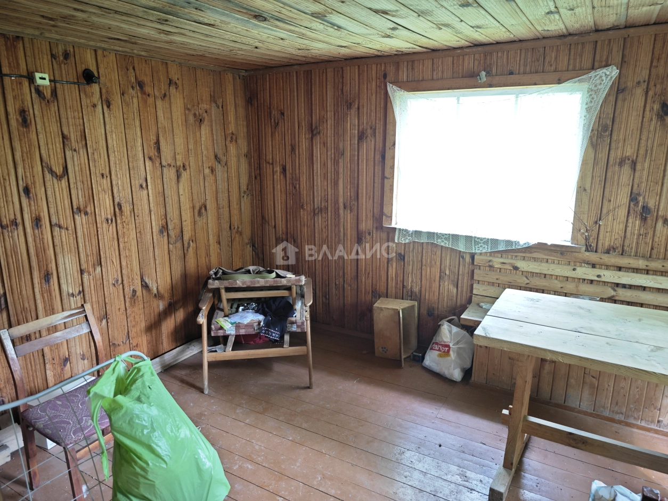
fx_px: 444
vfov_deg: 58.9
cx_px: 334
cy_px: 250
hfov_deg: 73.9
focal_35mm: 23
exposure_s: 1/25
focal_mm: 7.79
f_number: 1.9
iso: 500
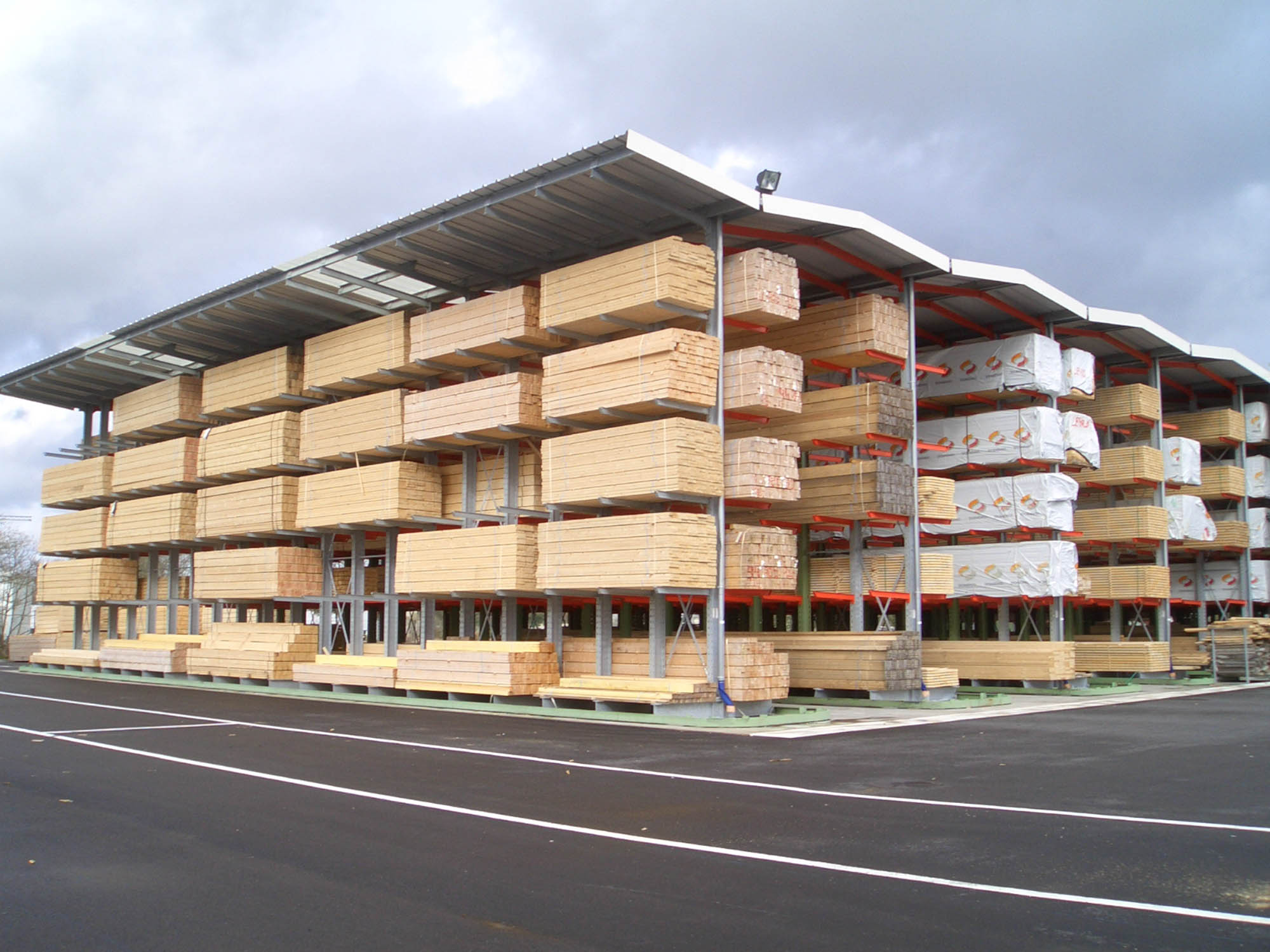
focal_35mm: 36
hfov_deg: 51.4
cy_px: 476
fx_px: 1321
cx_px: 635
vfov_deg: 39.7
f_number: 4
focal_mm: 4.8
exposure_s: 1/250
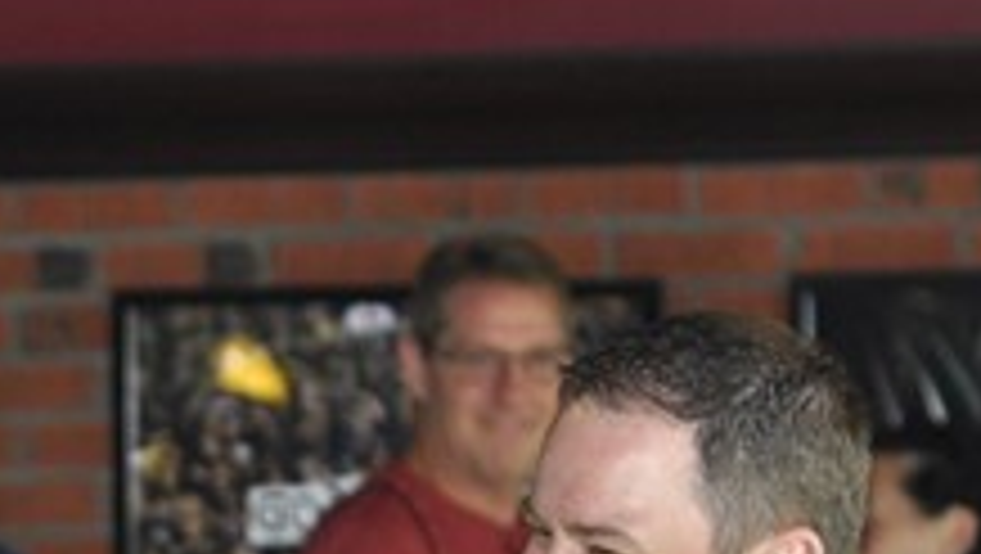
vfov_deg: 3.3
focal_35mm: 360
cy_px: 1342
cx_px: -504
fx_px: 9371
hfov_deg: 5.9
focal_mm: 50
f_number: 2.8
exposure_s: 1/60
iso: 200
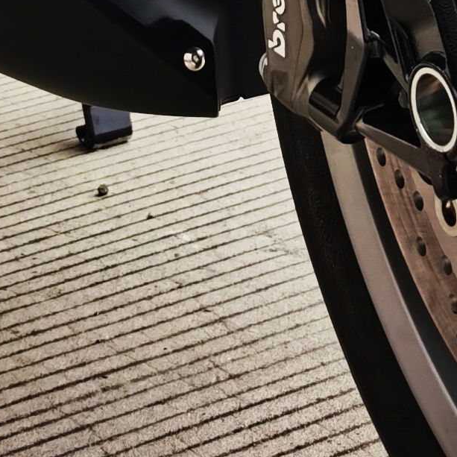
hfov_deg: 12.3
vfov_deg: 10.4
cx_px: 224
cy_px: -699
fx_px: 2121
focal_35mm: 142
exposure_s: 1/5128
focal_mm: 5.56
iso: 50
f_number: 1.6
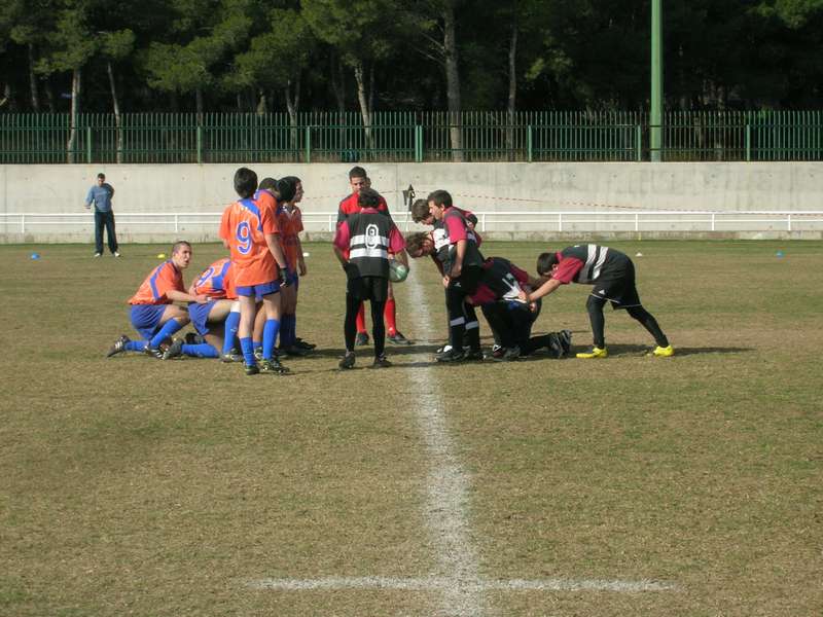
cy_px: 308
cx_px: 412
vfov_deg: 14.5
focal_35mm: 102
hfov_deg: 19.3
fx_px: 2425
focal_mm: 17.1
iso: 50
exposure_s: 1/151
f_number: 8.2
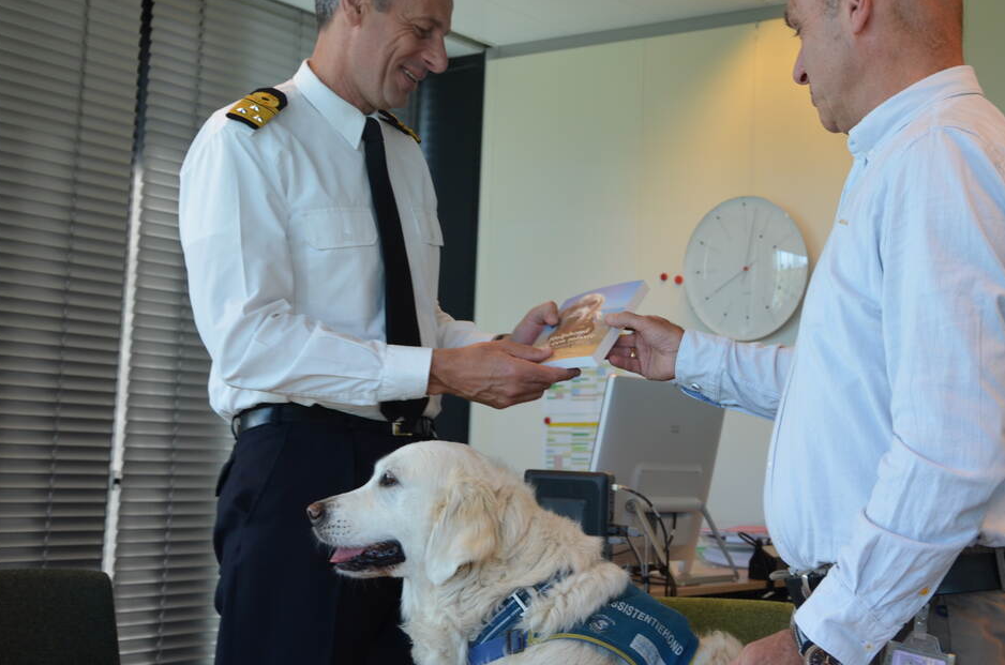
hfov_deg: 33.3
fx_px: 1671
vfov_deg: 22.5
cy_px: 260
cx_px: 636
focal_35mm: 60
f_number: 5
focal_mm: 30
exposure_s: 1/100
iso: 400
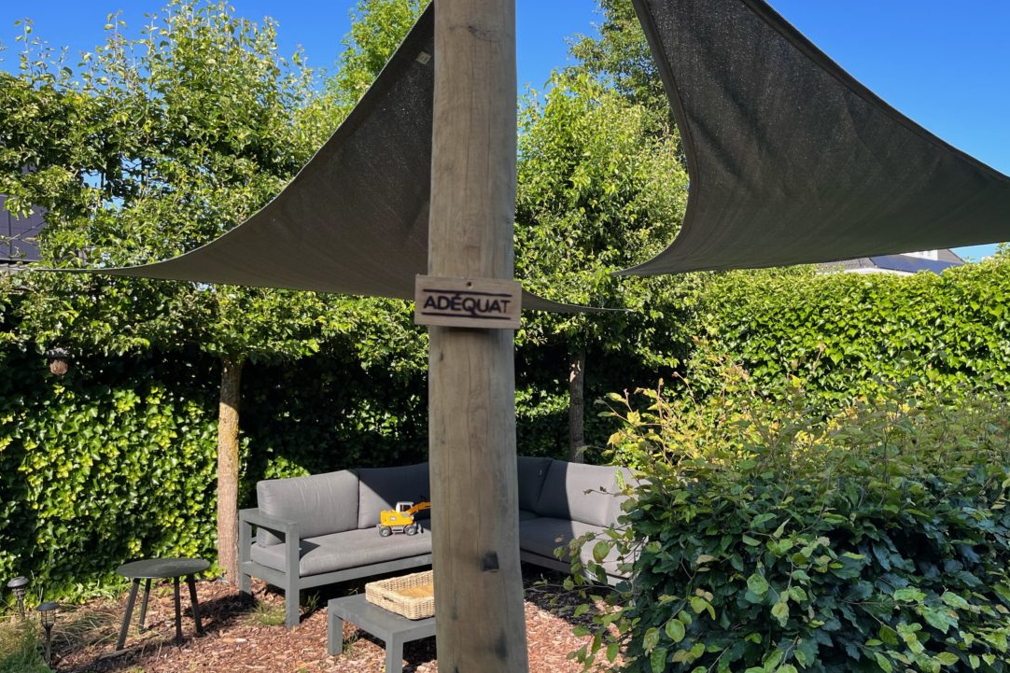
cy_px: 340
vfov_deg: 43.6
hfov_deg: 61.8
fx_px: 841
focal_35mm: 30
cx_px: 559
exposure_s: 1/680
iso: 50
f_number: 1.6
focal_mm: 5.1
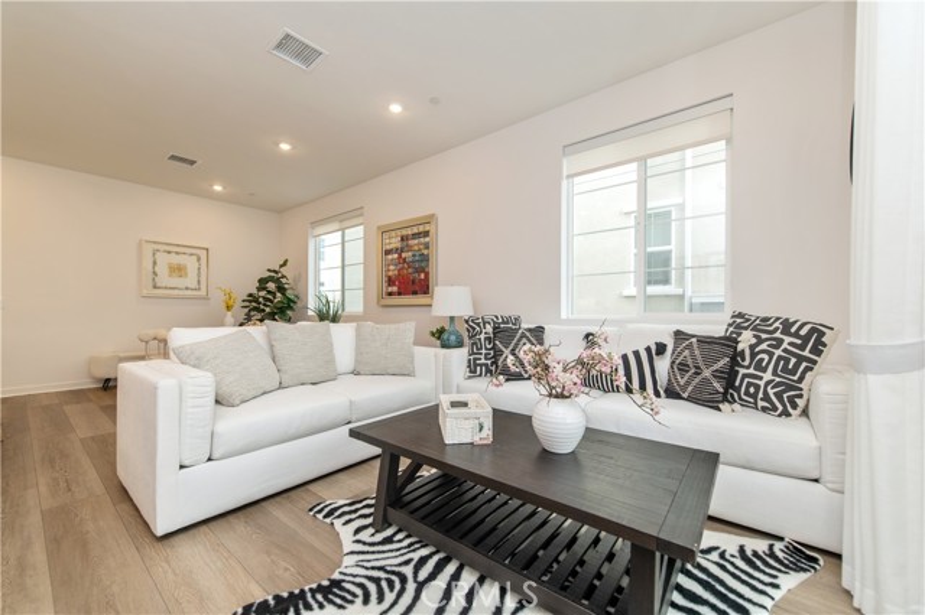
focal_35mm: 14
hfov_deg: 104.3
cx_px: 462
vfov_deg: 81.1
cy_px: 308
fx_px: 360
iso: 200
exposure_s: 1/60
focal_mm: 14
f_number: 4
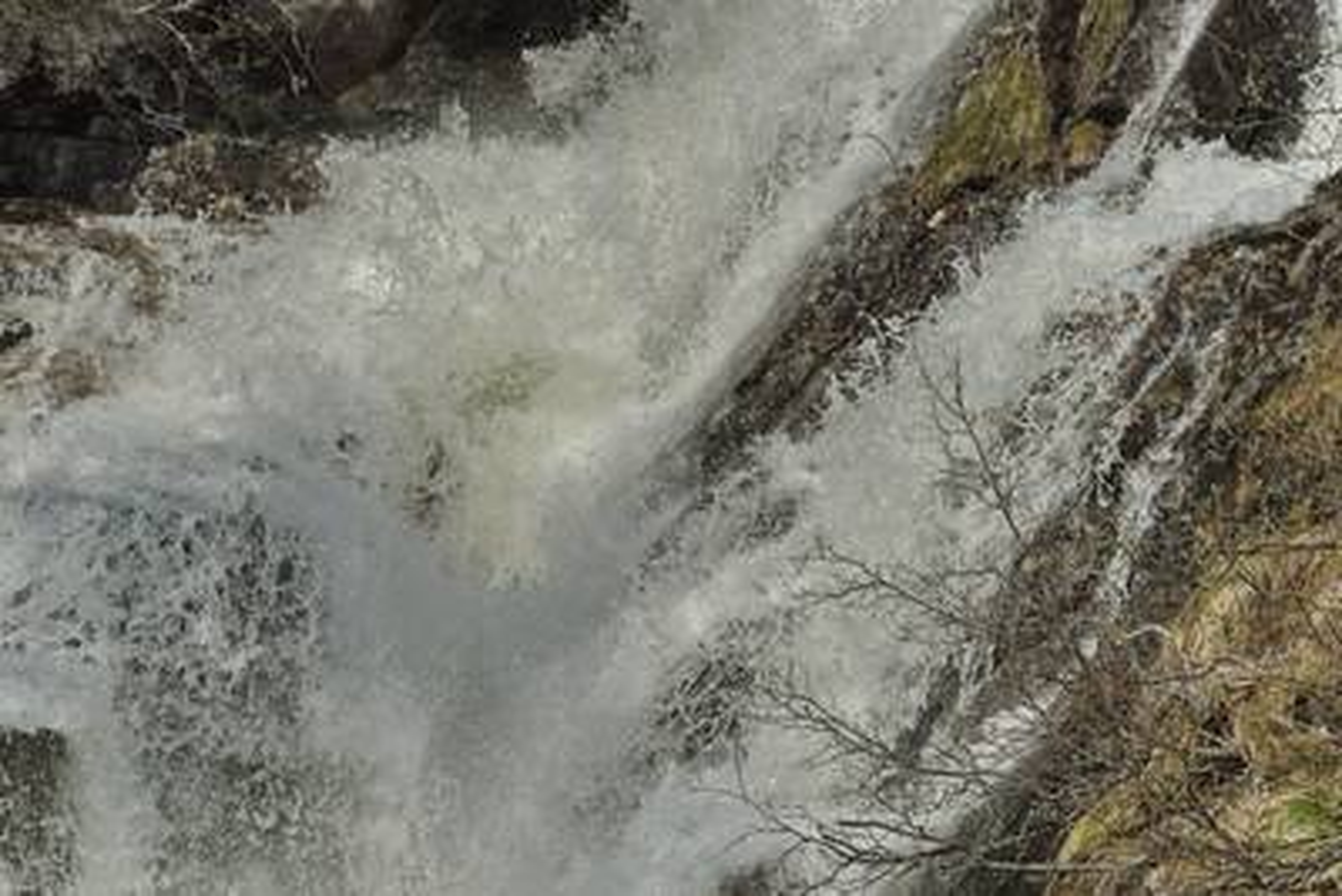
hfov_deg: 17.1
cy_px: 448
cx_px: 671
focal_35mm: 120
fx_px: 4475
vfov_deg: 11.4
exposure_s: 1/400
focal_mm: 120
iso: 100
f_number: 10
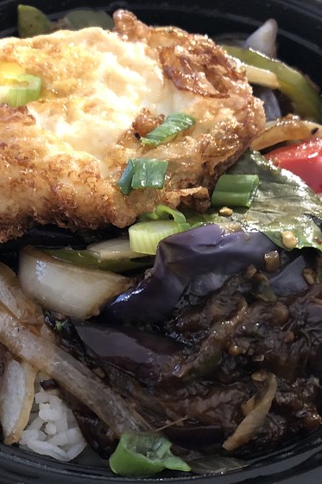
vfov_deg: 49.6
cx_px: 148
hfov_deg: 34.2
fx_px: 524
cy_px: 242
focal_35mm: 39
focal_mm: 3.99
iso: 80
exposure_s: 1/5
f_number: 1.8
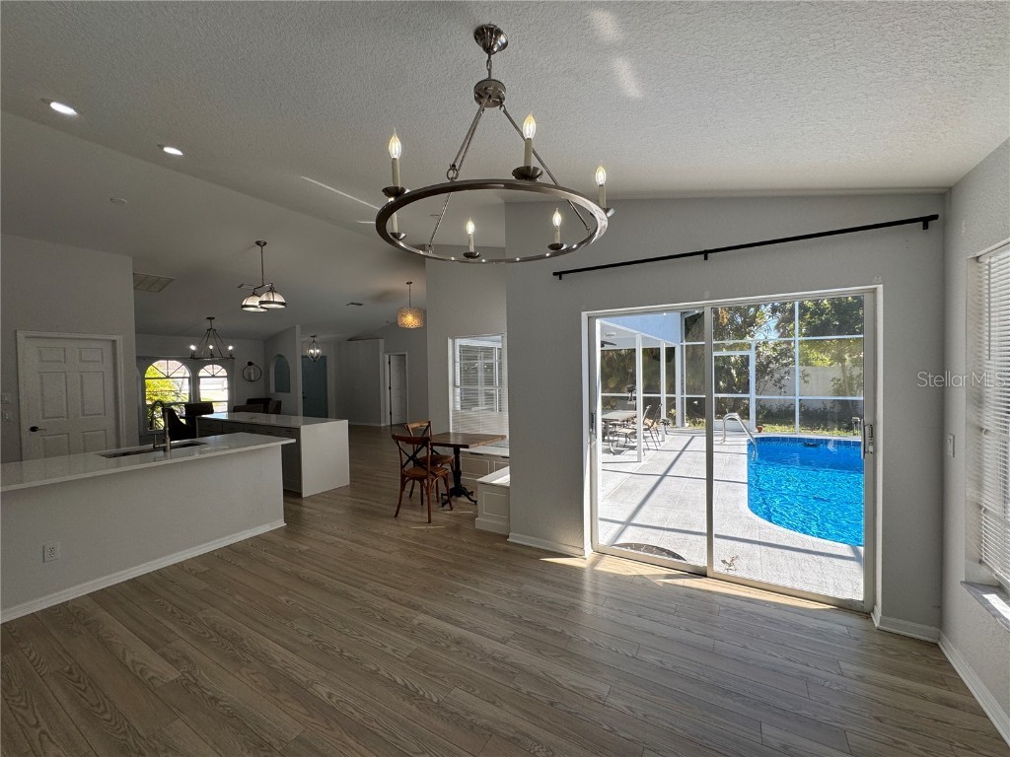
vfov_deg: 85.7
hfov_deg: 102.1
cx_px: 505
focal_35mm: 14
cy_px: 378
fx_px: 408
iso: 40
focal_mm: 2.22
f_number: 2.2
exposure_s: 1/304
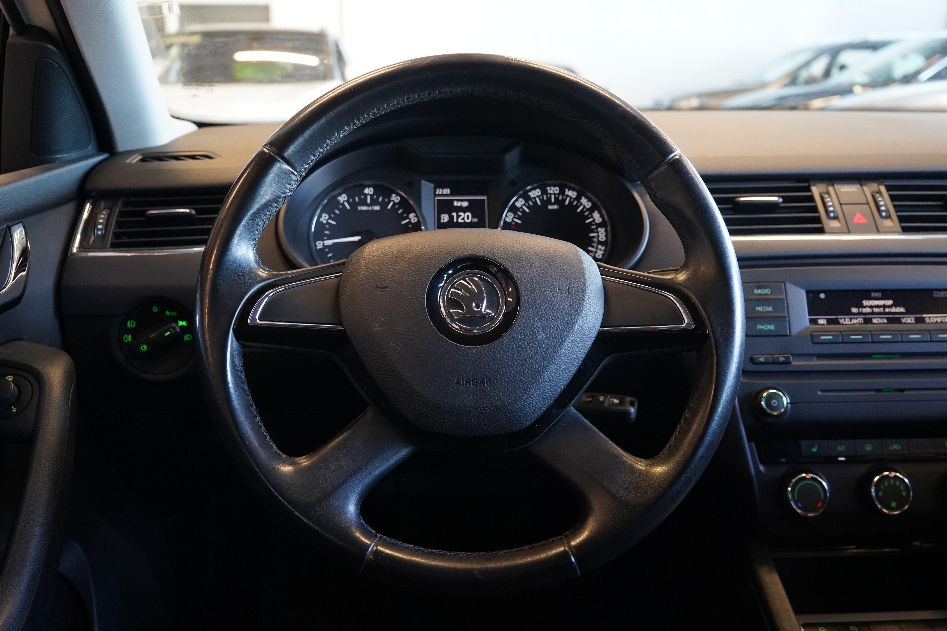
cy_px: 316
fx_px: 842
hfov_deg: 58.7
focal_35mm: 32
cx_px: 474
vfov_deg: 41.1
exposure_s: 1/50
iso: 4000
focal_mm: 32
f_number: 5.6
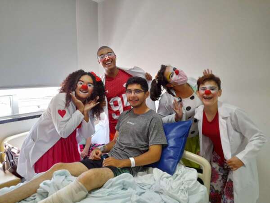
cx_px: 135
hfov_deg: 69.4
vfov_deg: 54.9
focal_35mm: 25
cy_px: 102
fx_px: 195
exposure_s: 1/60
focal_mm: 4.6
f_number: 2
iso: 250
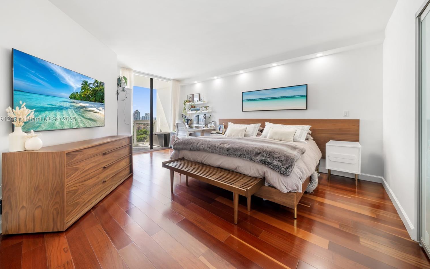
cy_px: 119
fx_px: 152
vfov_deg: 82.5
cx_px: 213
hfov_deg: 109.3
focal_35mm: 13
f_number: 9
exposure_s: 1/4
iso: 500
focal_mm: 12
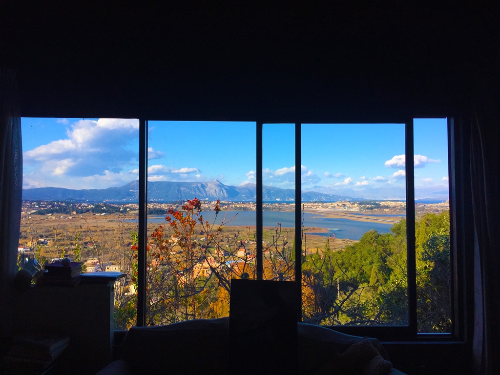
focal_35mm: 29
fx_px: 419
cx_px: 250
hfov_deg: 61.7
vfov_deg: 48.2
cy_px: 188
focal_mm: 4.15
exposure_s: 1/1364
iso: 32
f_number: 2.2
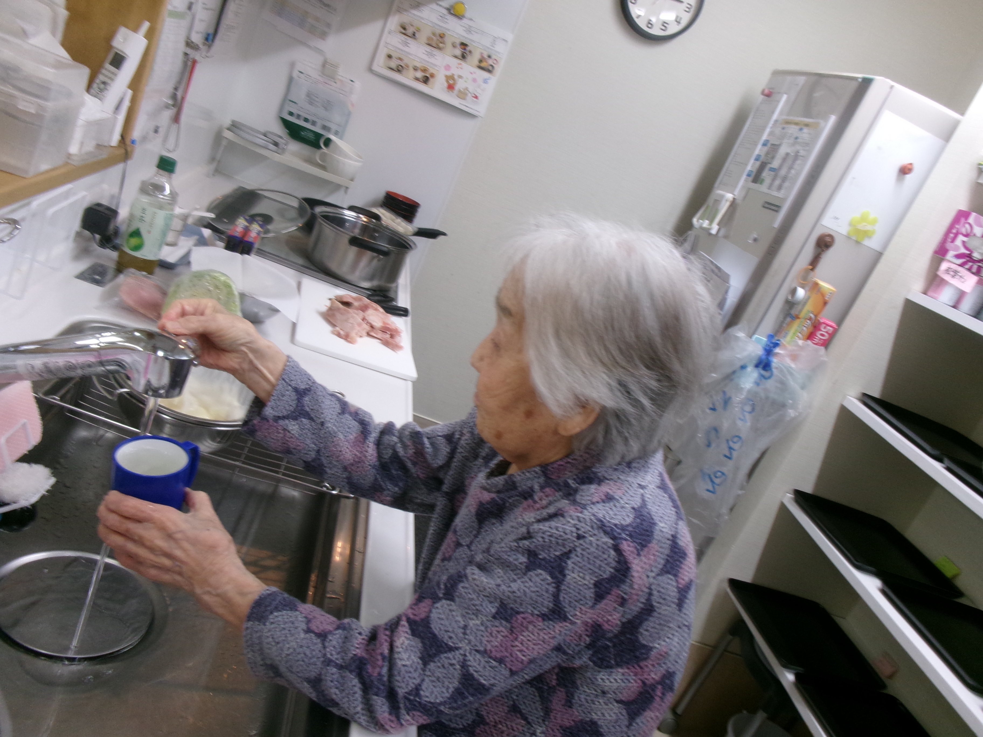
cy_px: 368
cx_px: 492
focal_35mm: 28
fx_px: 795
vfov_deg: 49.7
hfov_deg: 63.4
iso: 183
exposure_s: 1/34
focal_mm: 5.1
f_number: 3.9
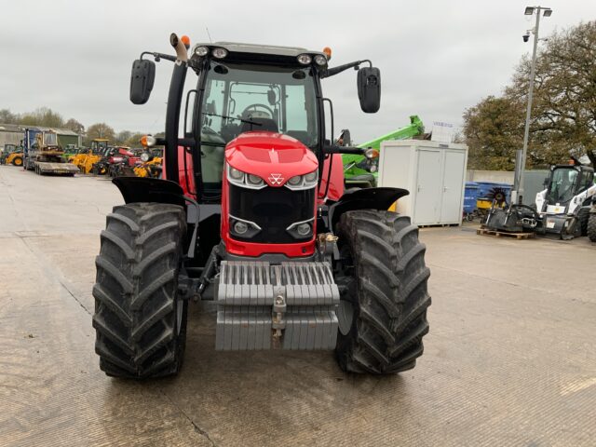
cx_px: 298
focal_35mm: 29
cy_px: 224
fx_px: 499
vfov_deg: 48.2
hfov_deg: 61.7
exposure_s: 1/122
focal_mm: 3
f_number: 1.8
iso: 32
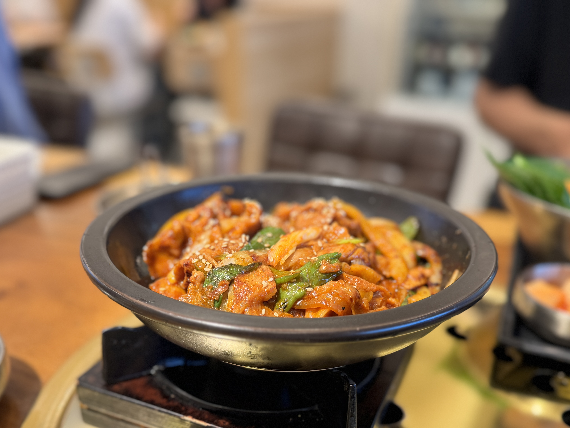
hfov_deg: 53.9
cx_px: 265
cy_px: 303
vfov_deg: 41.0
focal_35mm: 34
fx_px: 560
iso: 200
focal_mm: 6.76
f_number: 1.78
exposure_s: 1/60
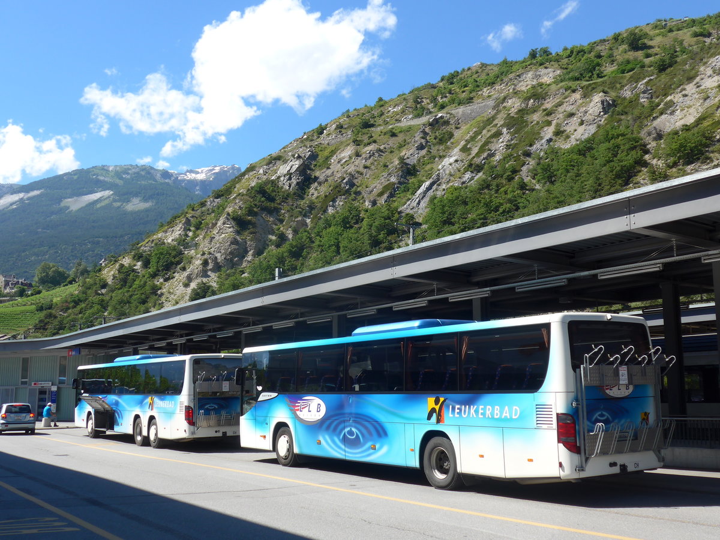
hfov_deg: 47.9
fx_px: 811
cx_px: 360
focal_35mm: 39
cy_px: 270
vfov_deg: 36.8
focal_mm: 8
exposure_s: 1/1000
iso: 80
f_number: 2.8
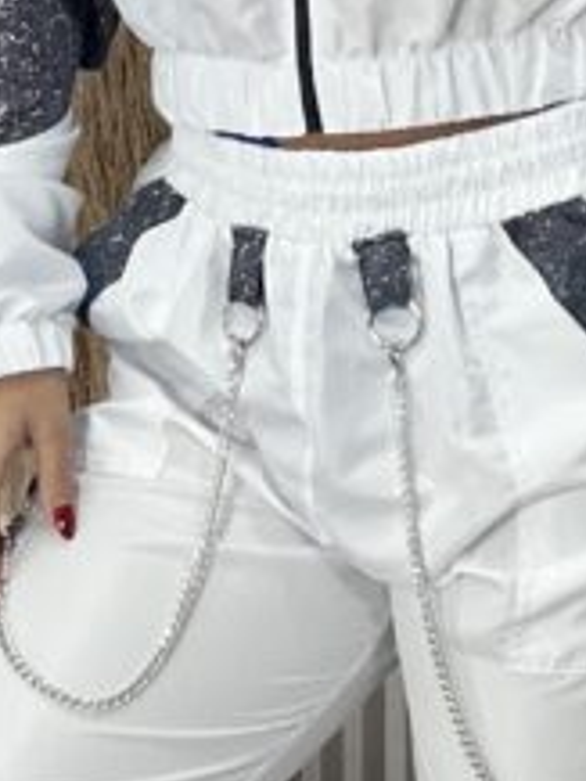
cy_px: 459
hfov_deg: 4.5
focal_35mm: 331
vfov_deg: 6.0
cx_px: 428
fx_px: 7464
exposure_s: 1/120
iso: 80
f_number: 2.8
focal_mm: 9
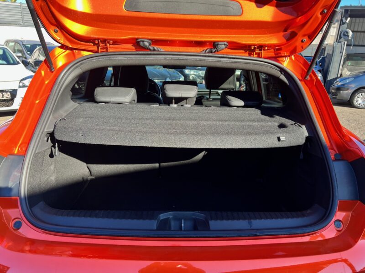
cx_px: 182
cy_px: 136
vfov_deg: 53.1
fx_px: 274
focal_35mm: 26
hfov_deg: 67.3
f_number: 1.5
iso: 50
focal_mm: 5.7
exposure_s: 1/495
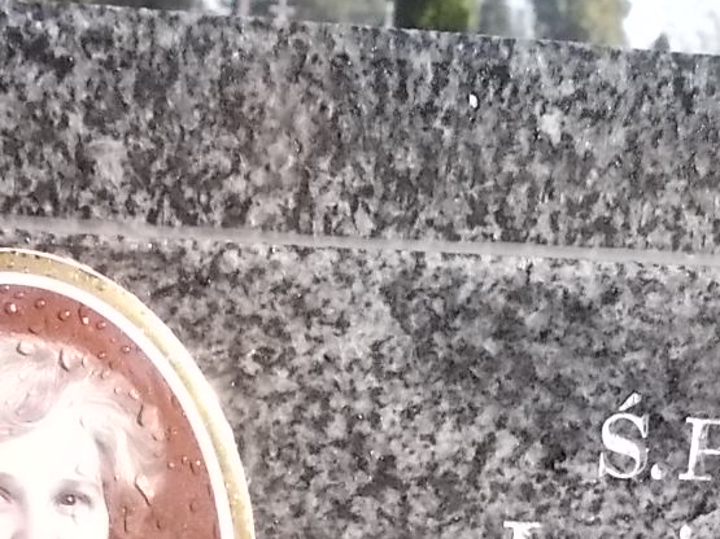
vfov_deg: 17.9
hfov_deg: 26.0
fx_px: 1560
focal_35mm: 75
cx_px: 374
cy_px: 762
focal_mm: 4.6
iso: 400
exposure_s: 1/160
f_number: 8
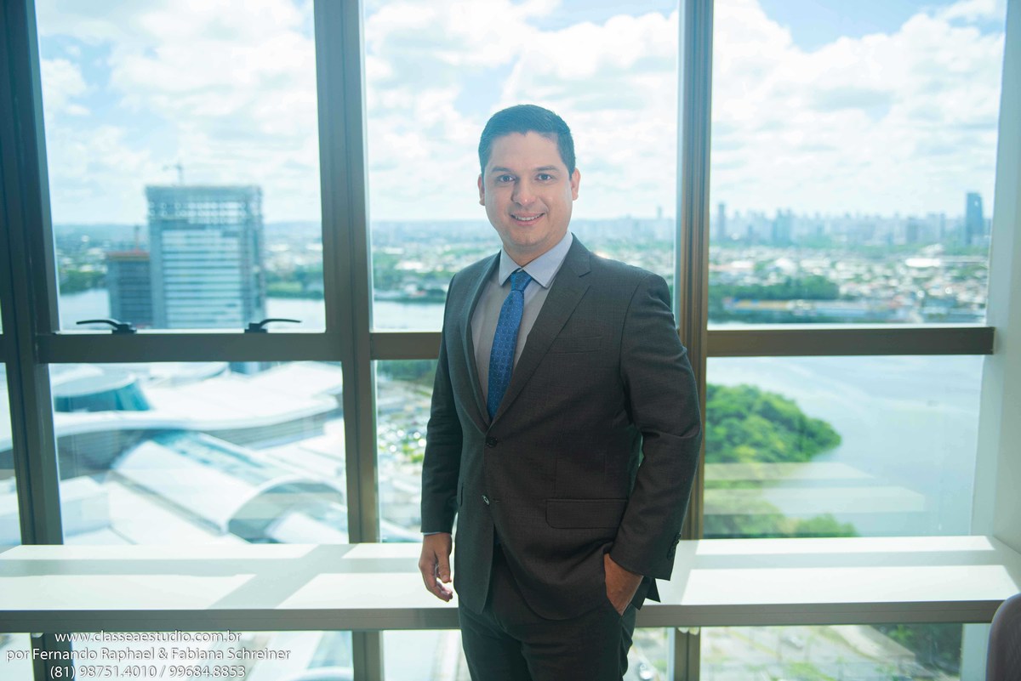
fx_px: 908
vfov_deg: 41.1
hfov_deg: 58.7
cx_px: 510
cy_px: 340
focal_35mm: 32
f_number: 2.8
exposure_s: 1/1250
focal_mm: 32
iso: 320
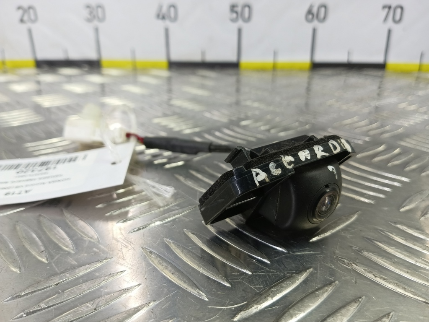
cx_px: 214
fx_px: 285
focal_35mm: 23
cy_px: 161
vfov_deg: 58.9
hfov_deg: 73.9
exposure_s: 1/50
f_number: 1.6
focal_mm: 4.11
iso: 143
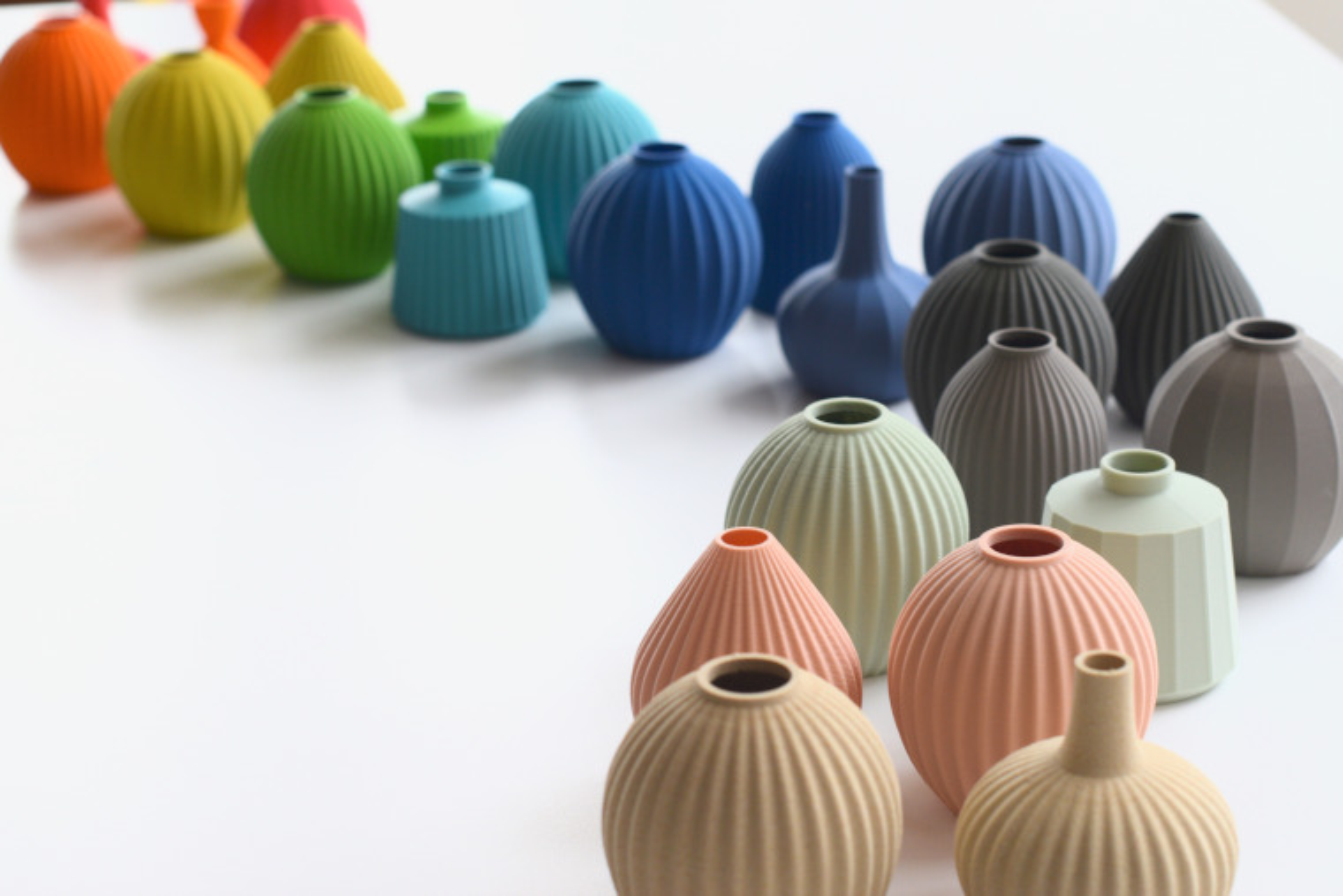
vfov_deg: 18.2
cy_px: 448
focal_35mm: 75
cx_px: 672
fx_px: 2798
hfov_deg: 27.0
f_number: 5.6
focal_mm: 50
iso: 220
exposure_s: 1/125
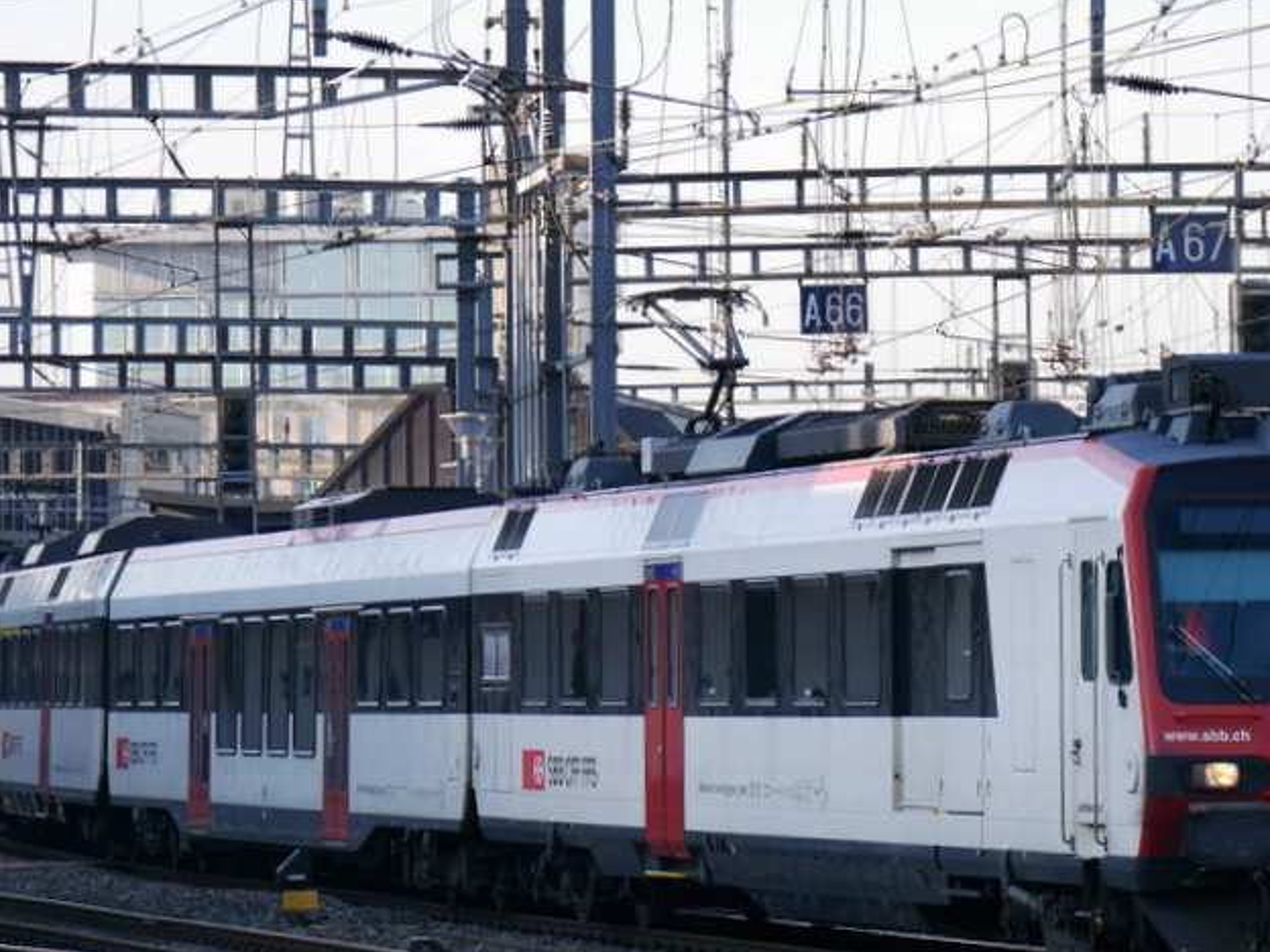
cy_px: 508
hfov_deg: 7.8
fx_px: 9319
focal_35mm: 254
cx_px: 859
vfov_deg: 5.9
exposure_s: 1/250
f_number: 5
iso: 160
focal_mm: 72
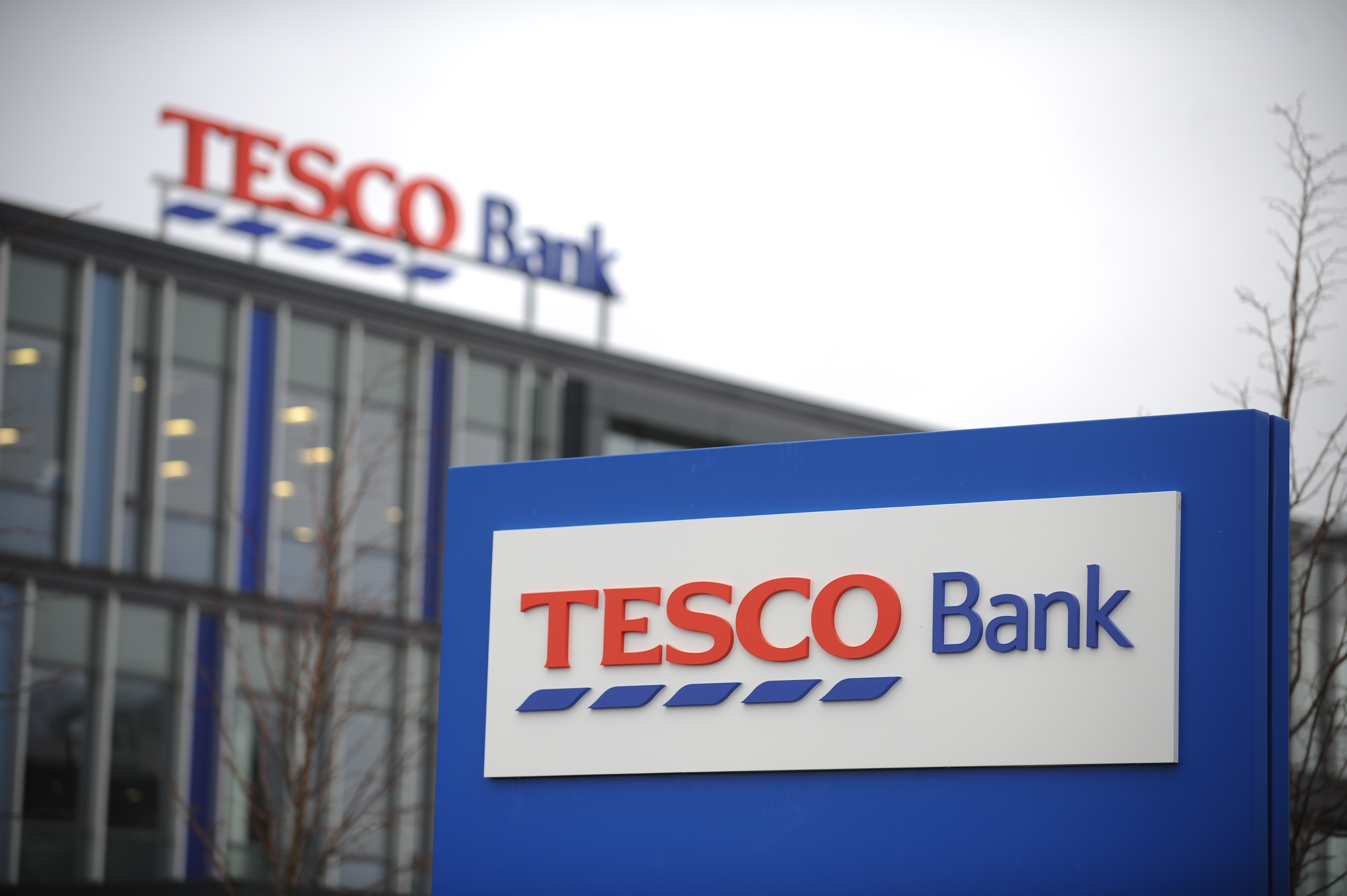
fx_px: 4674
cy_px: 448
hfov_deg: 16.4
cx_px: 674
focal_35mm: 125
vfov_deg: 11.0
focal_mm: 125
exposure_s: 1/320
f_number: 3.2
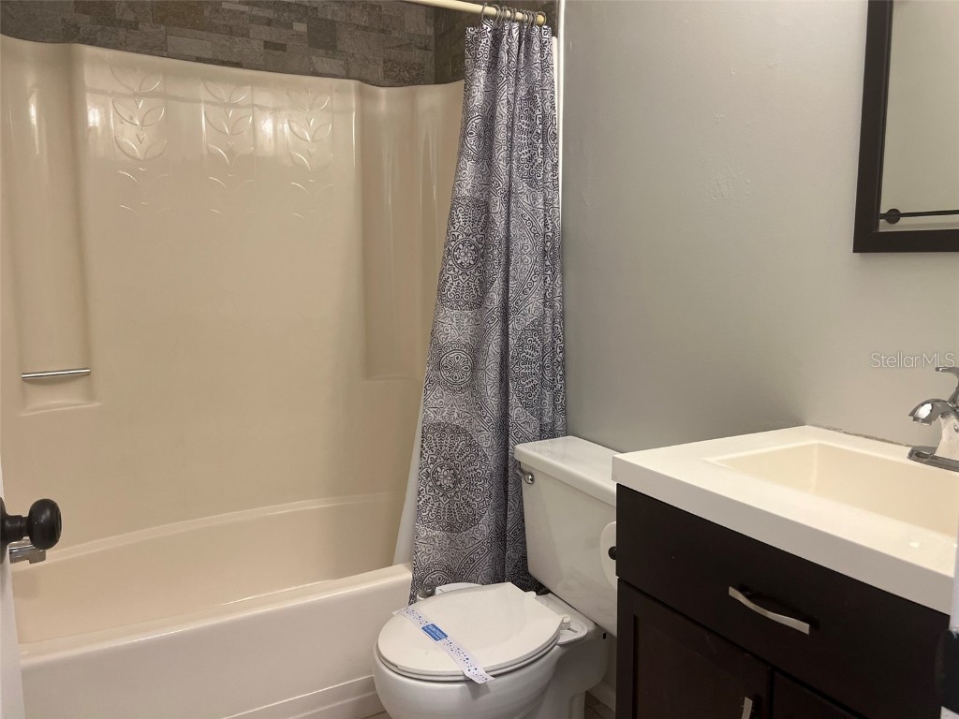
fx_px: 720
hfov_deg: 67.3
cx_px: 480
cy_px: 360
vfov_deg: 53.1
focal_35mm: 26
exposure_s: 1/120
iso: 125
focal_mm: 5.7
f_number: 1.5
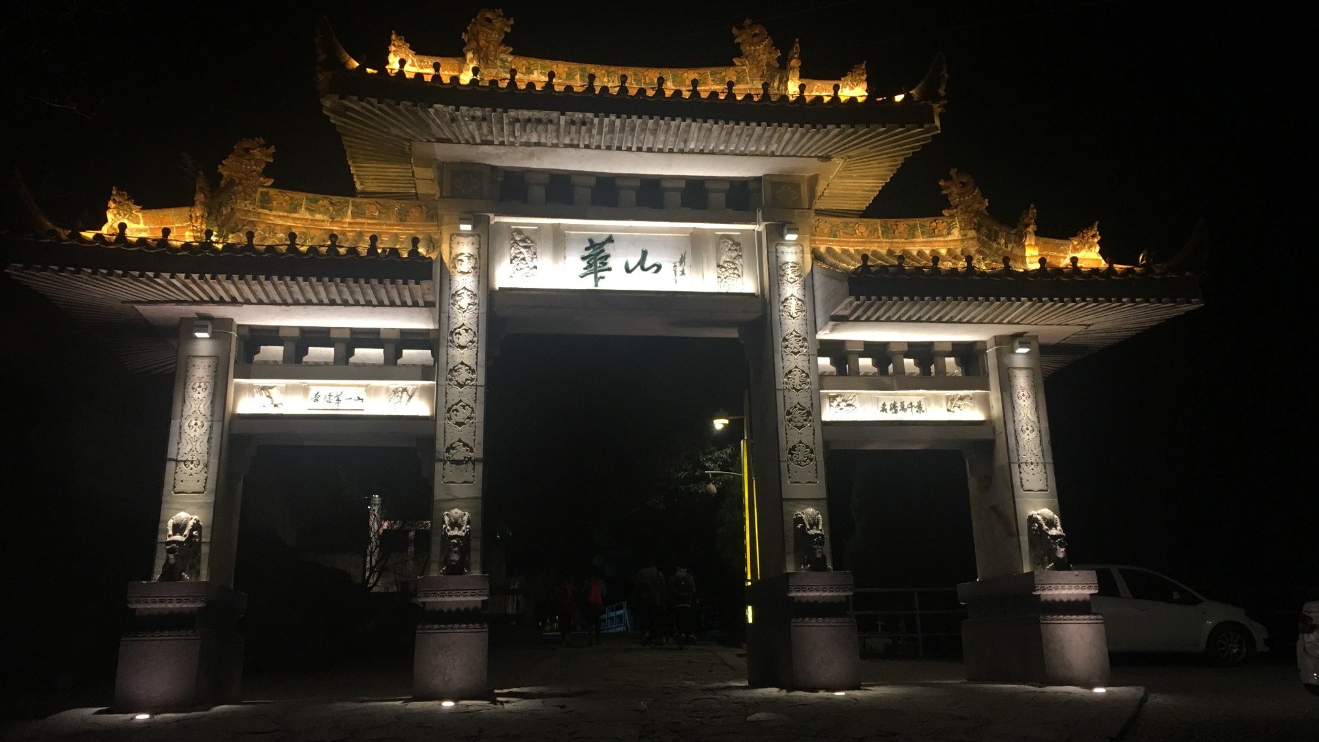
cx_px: 654
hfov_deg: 61.0
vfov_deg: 36.6
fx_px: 1119
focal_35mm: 32
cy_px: 340
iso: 125
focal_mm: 4.15
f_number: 2.2
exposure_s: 1/33
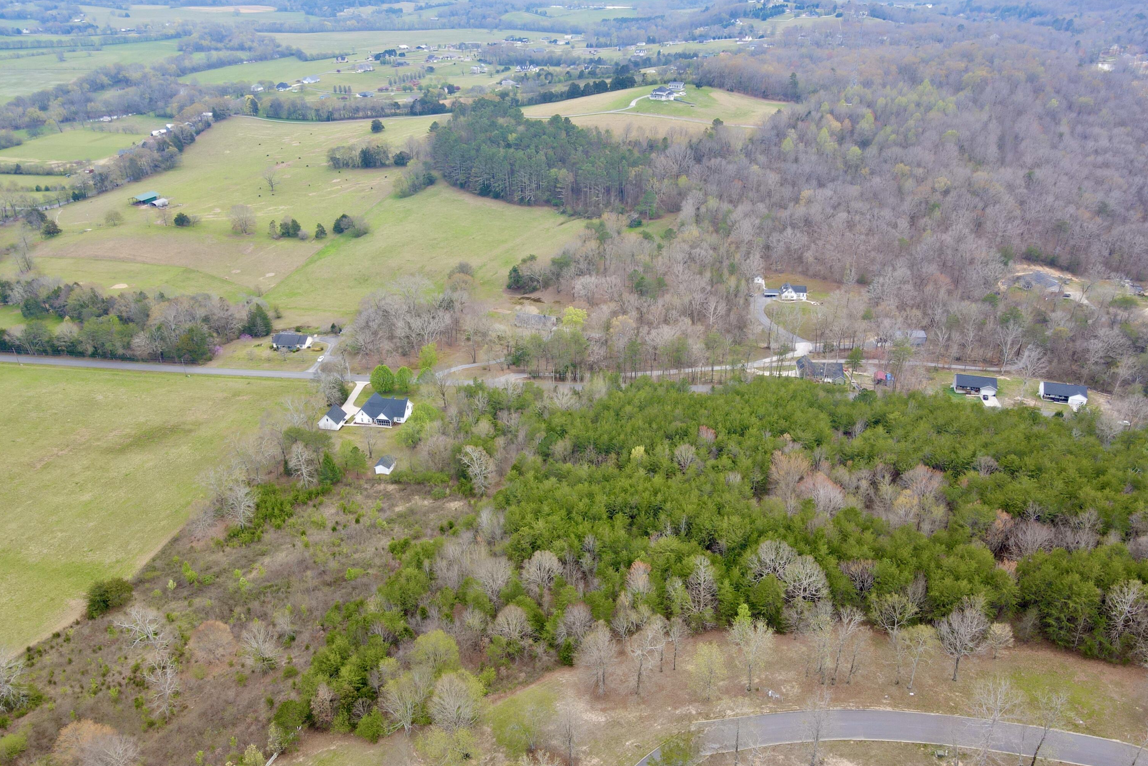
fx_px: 797
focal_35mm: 25
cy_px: 384
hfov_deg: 71.5
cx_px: 574
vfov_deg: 51.3
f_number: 2.8
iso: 110
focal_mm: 4.5
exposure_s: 1/60
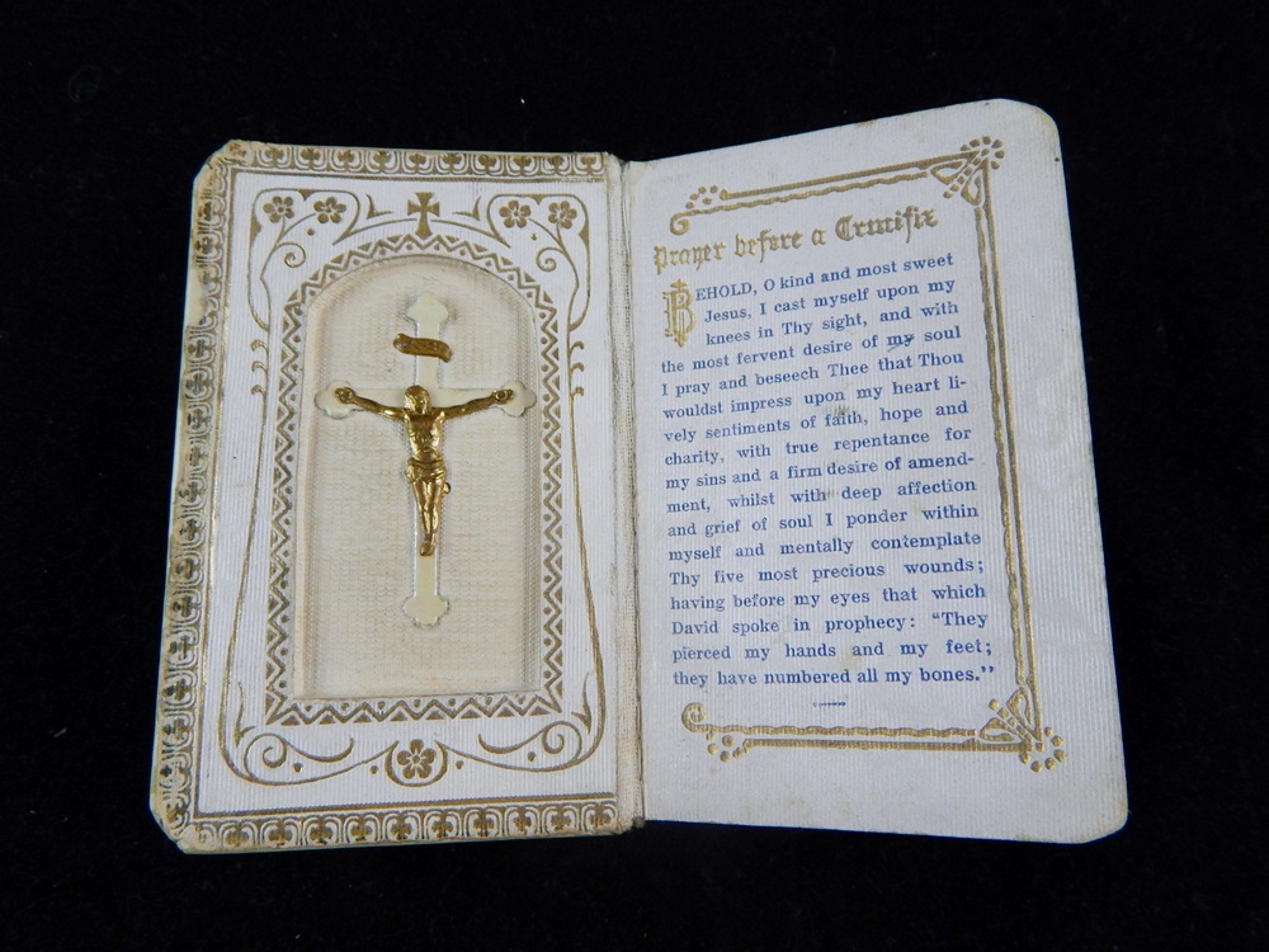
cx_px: 634
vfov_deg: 54.9
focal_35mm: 25
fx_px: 916
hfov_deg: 69.4
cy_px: 476
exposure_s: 1/125
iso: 400
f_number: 3.1
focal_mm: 4.5
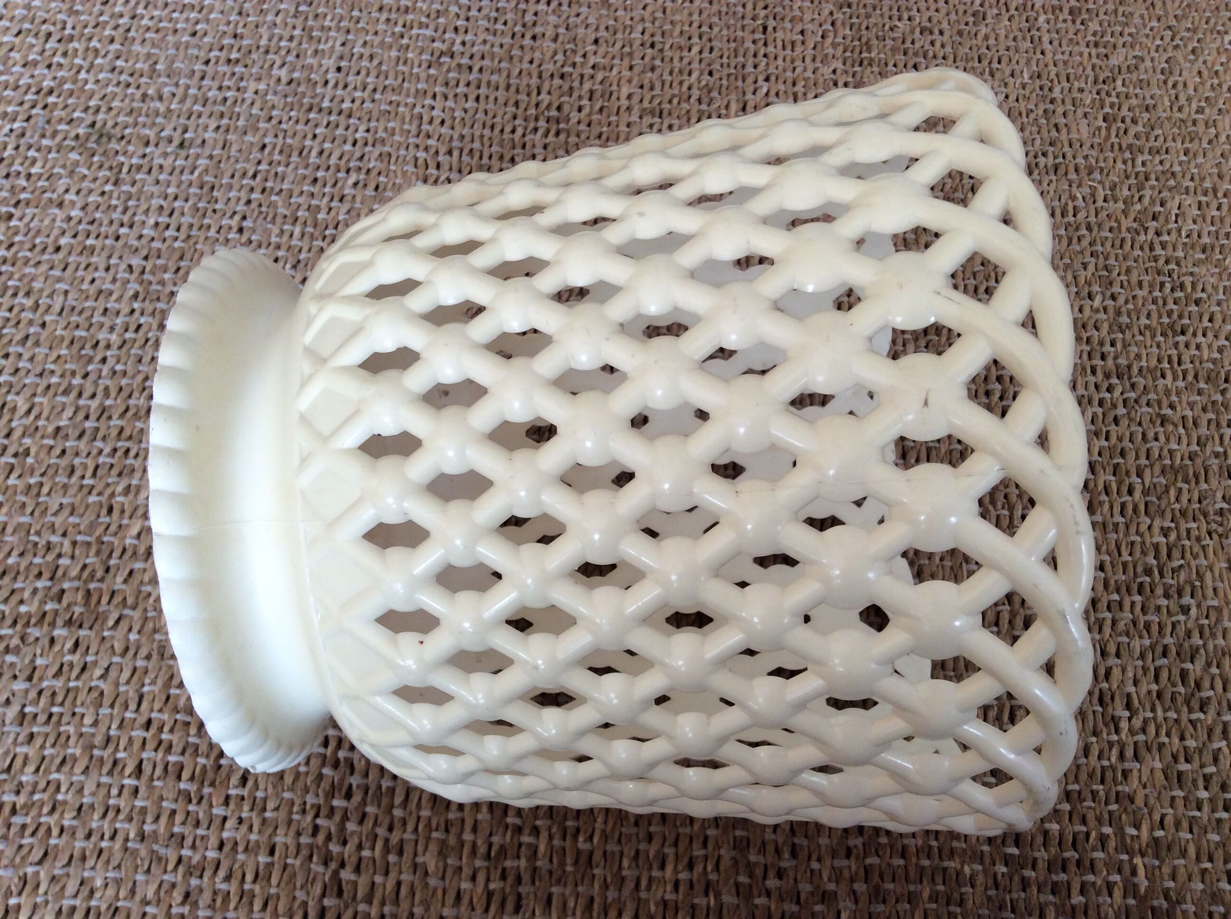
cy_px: 460
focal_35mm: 32
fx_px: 1136
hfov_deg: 56.9
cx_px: 616
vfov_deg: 44.1
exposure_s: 1/100
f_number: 2.4
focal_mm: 3.3
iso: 50
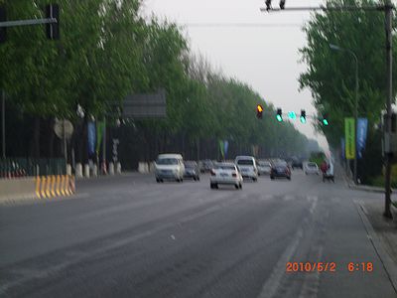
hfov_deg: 17.3
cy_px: 149
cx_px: 198
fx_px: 1307
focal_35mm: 114
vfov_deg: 13.0
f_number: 5.2
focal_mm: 18.6
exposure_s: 1/100
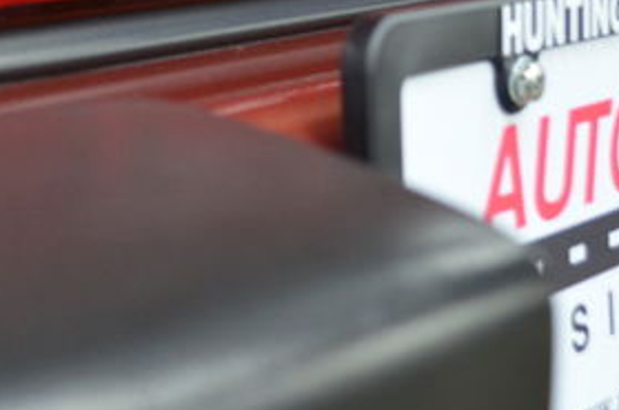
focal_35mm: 99
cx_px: 27
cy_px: -7
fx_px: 1699
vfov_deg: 13.6
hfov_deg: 20.1
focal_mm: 24
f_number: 4
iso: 800
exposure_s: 1/30
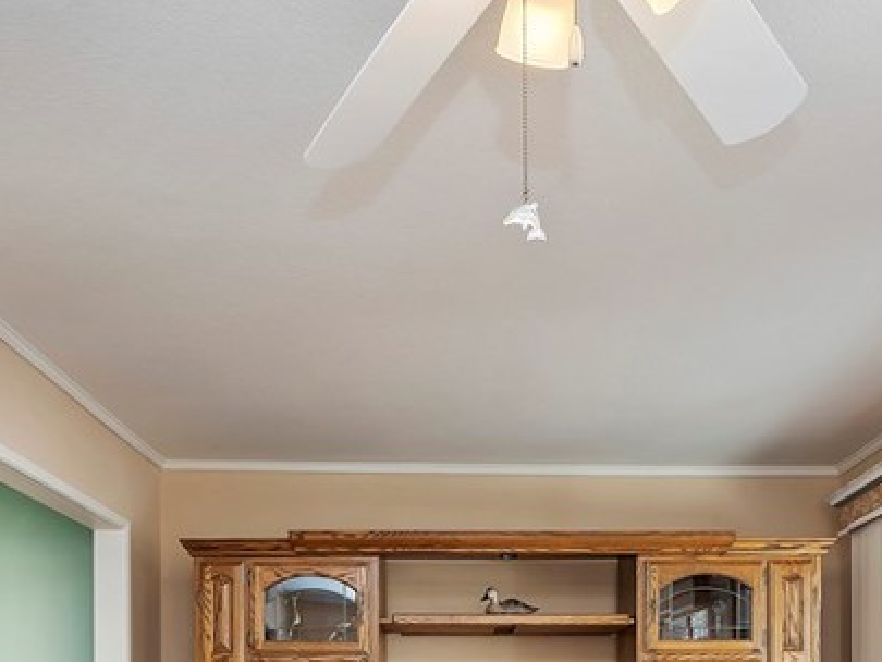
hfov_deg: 53.7
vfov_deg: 35.7
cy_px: 726
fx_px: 867
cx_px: 518
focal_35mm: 34
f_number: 10
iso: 500
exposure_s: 1/15
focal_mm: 14
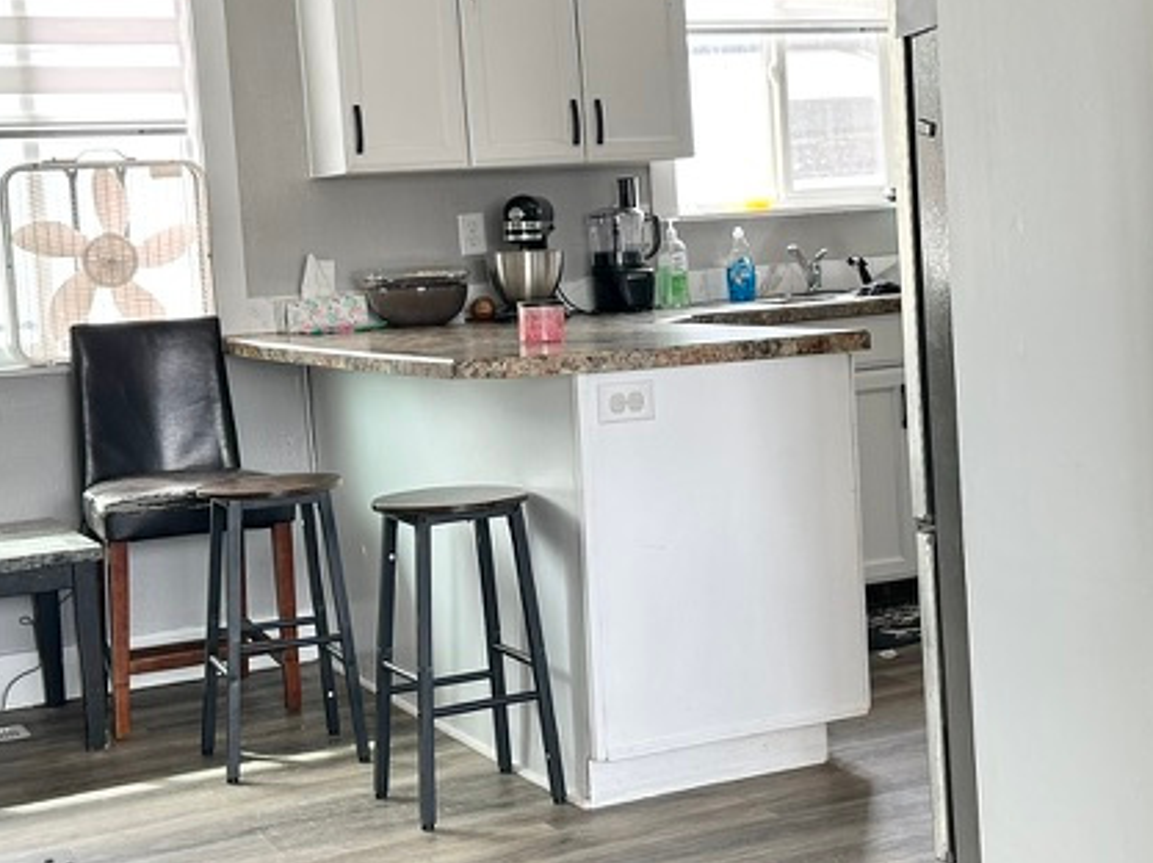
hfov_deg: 32.6
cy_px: 379
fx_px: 1963
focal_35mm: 59
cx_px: 700
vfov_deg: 24.8
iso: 64
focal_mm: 6.86
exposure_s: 1/121
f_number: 1.78
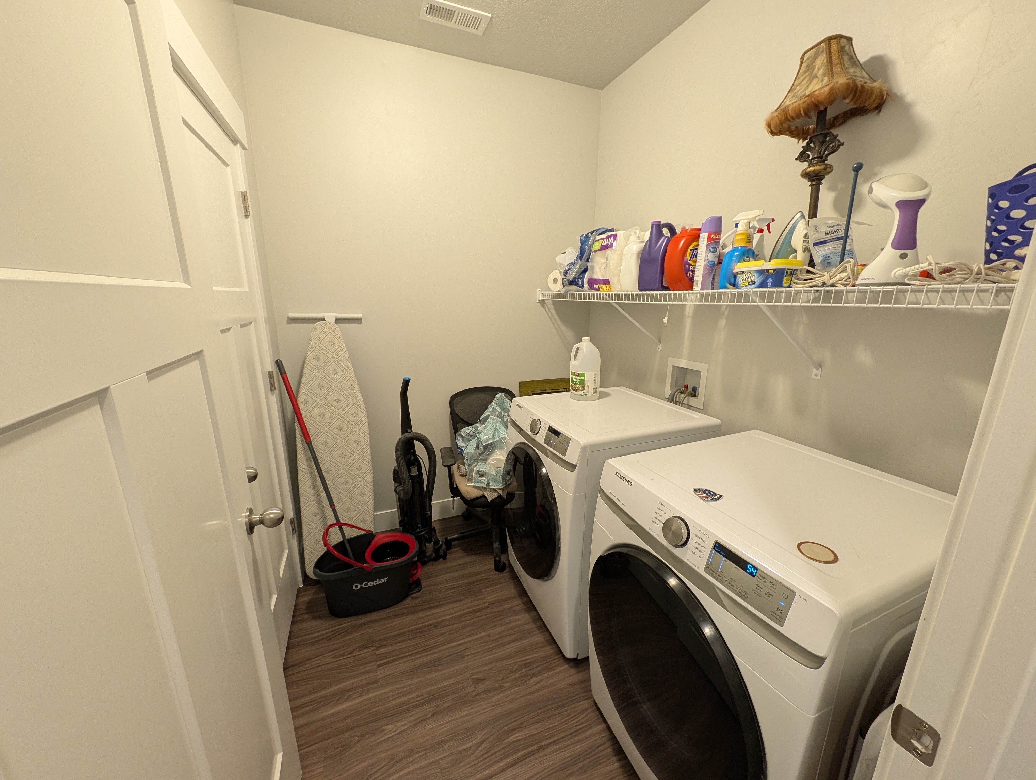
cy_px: 390
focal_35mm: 12
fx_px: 360
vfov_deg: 94.6
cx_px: 518
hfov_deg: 110.5
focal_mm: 2.23
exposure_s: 1/24
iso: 158
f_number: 1.95
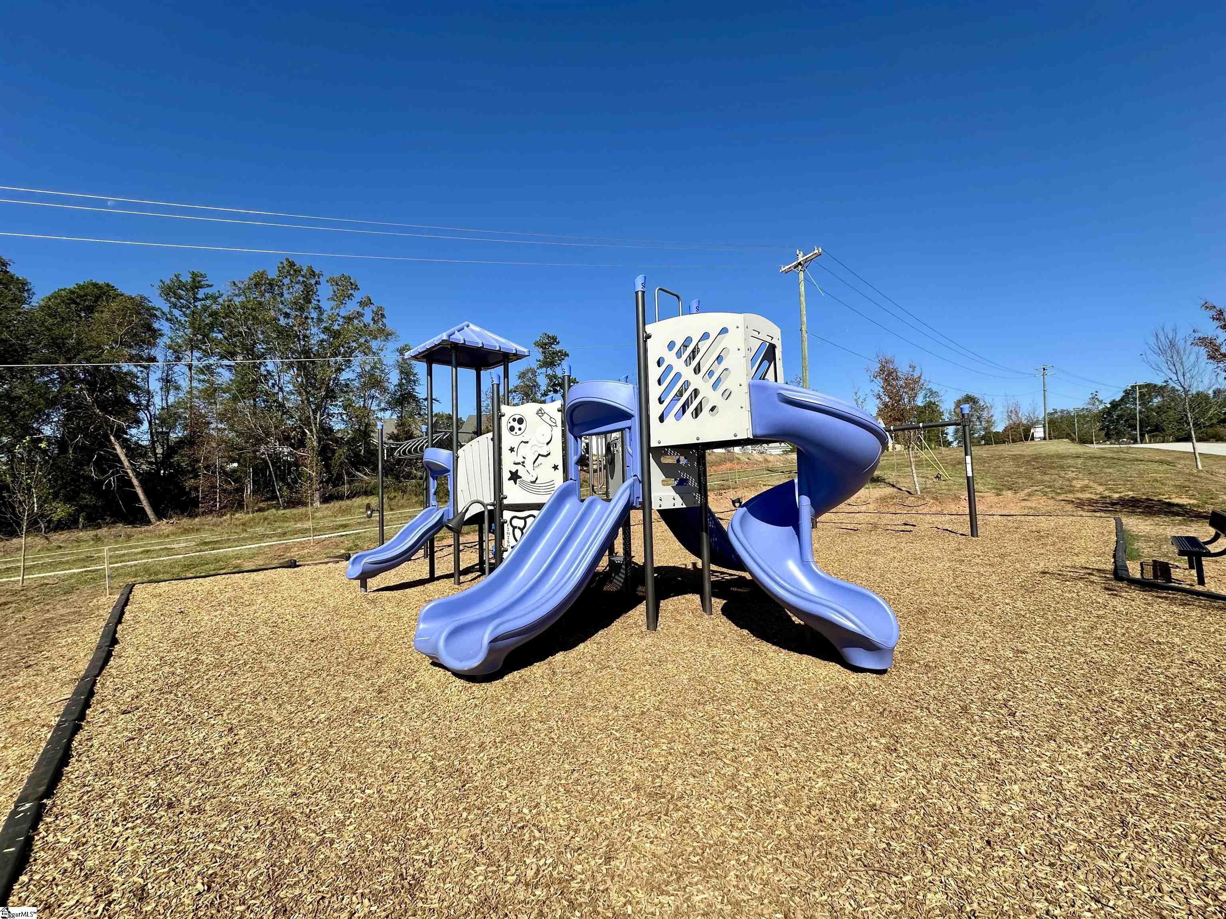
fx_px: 496
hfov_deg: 102.1
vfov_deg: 85.7
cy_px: 460
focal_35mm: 14
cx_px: 613
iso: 50
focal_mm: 2.22
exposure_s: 1/2681
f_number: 2.2
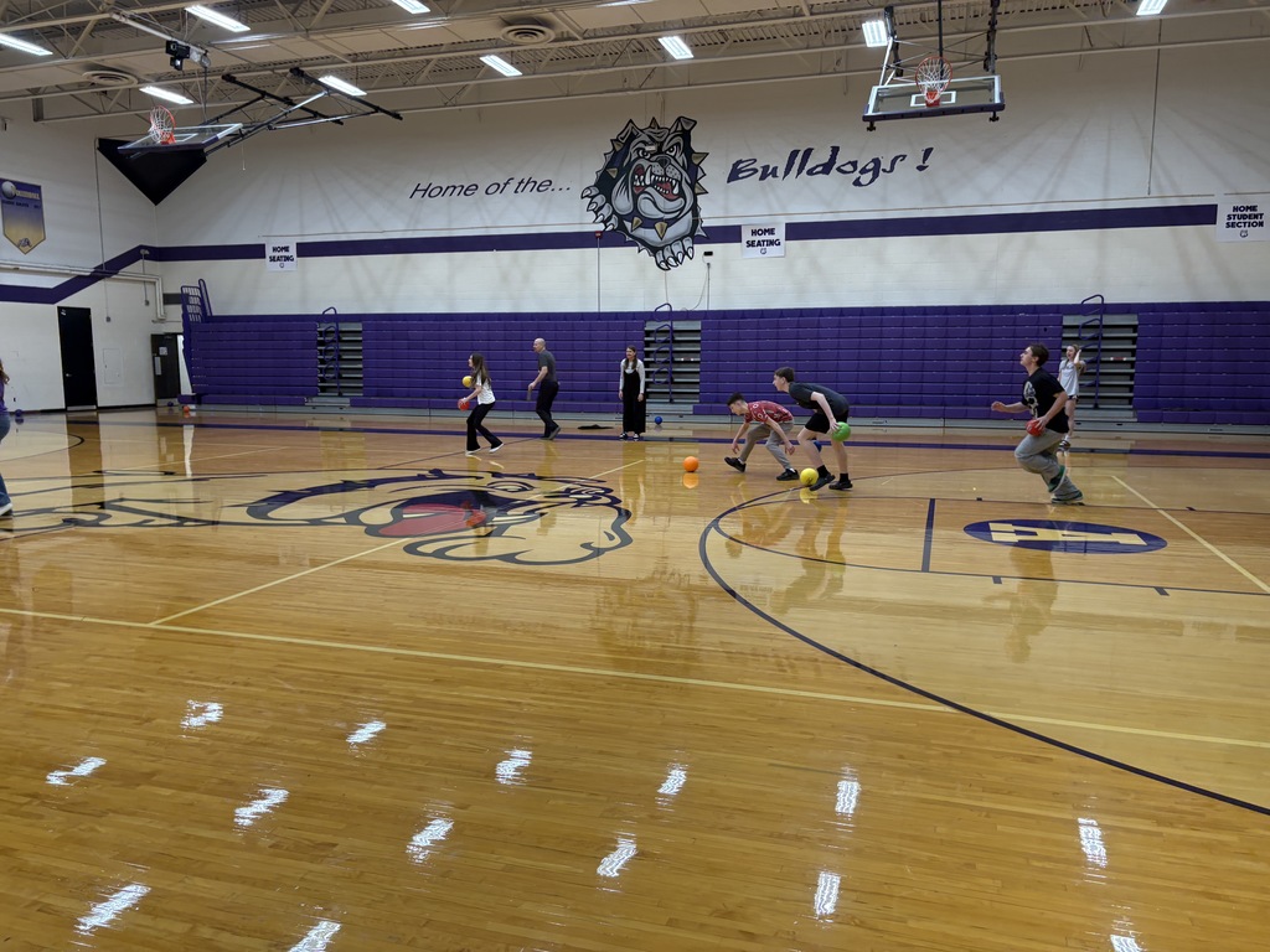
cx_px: 635
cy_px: 476
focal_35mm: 26
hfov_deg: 67.3
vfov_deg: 53.1
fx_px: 954
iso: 100
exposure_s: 1/120
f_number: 1.6
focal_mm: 5.96
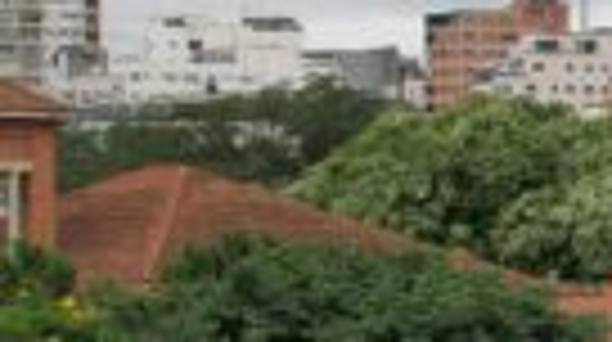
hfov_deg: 10.7
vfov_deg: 6.9
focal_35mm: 174
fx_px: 2819
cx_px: 1440
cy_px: 295
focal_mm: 8.38
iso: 100
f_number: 2.8
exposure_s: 1/1000
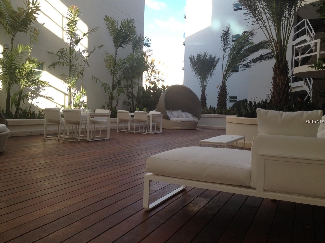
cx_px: 162
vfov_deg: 40.7
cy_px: 122
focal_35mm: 35
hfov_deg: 52.6
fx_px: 329
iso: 50
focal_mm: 4.28
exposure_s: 1/456
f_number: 2.4
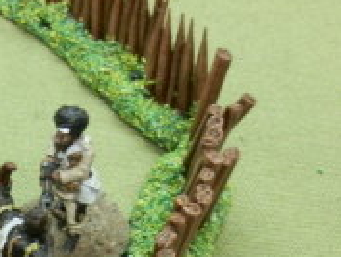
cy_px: 381
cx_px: -166
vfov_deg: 7.9
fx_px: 1824
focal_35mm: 185
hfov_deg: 10.3
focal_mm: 10.99
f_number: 3.7
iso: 200
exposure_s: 1/13
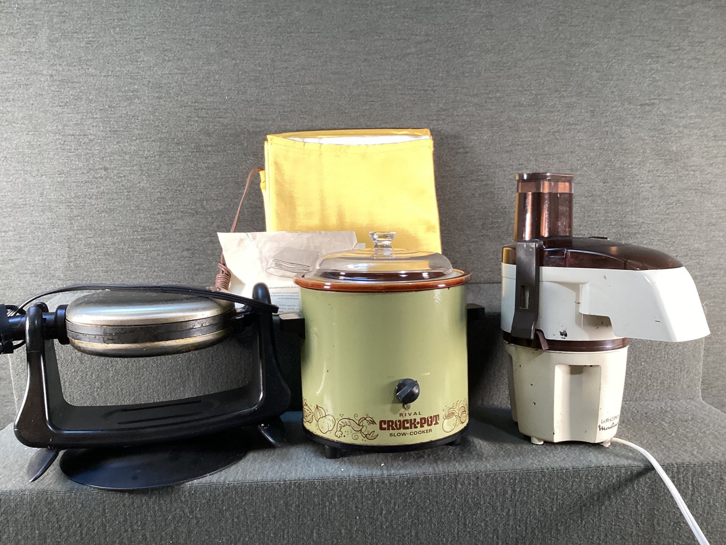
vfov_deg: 45.4
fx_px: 650
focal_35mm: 31
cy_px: 272
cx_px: 363
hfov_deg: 58.3
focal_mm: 3.3
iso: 160
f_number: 2.4
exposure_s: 1/60
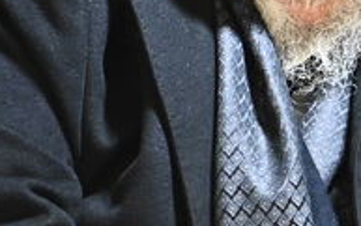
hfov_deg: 1.4
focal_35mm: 1477
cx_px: 909
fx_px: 14544
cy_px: -100
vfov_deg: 0.9
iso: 3200
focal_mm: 200
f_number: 5
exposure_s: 1/200
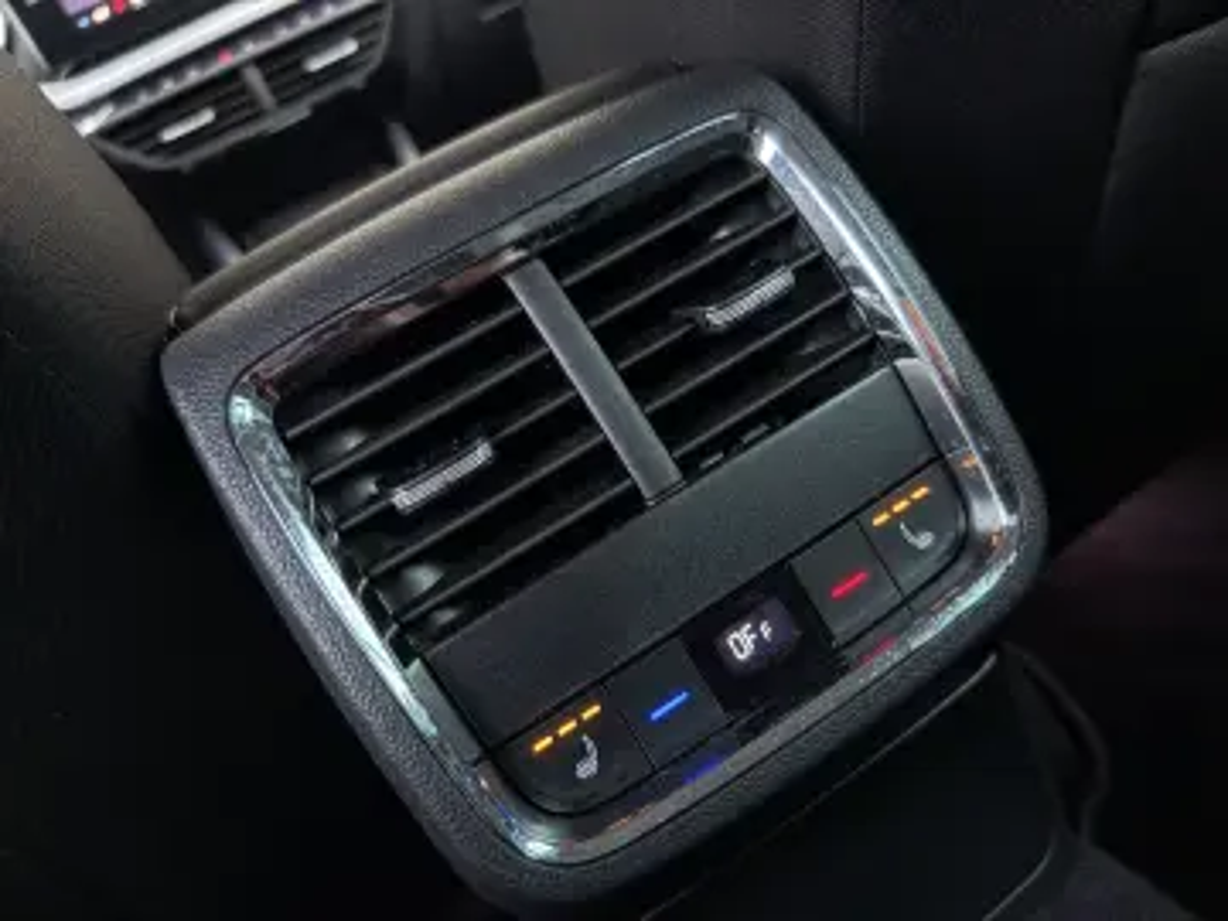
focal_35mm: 24
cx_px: 614
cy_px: 460
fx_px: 851
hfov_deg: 71.6
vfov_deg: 56.8
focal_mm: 6.76
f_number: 1.78
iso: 1250
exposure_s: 1/50
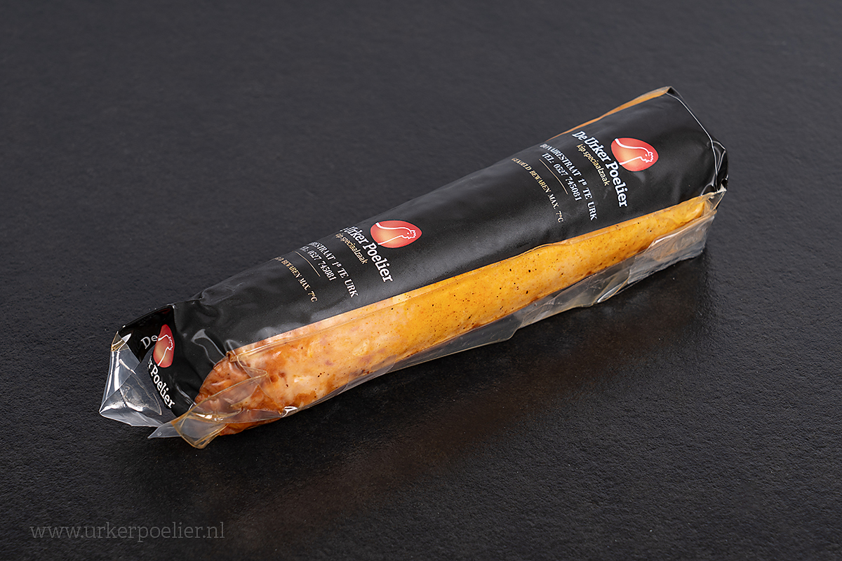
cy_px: 280
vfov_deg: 17.1
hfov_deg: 25.4
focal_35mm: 80
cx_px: 421
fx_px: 1871
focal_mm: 80
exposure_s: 1/160
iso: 100
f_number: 8
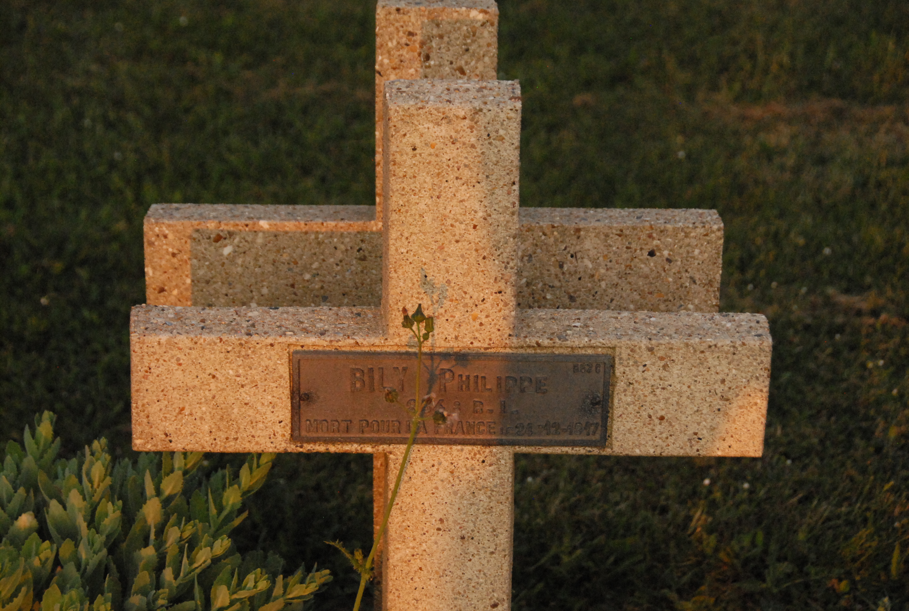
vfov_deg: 13.1
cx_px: 454
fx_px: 2657
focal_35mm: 105
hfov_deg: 19.4
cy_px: 306
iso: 1600
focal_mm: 70
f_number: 7.1
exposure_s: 1/800
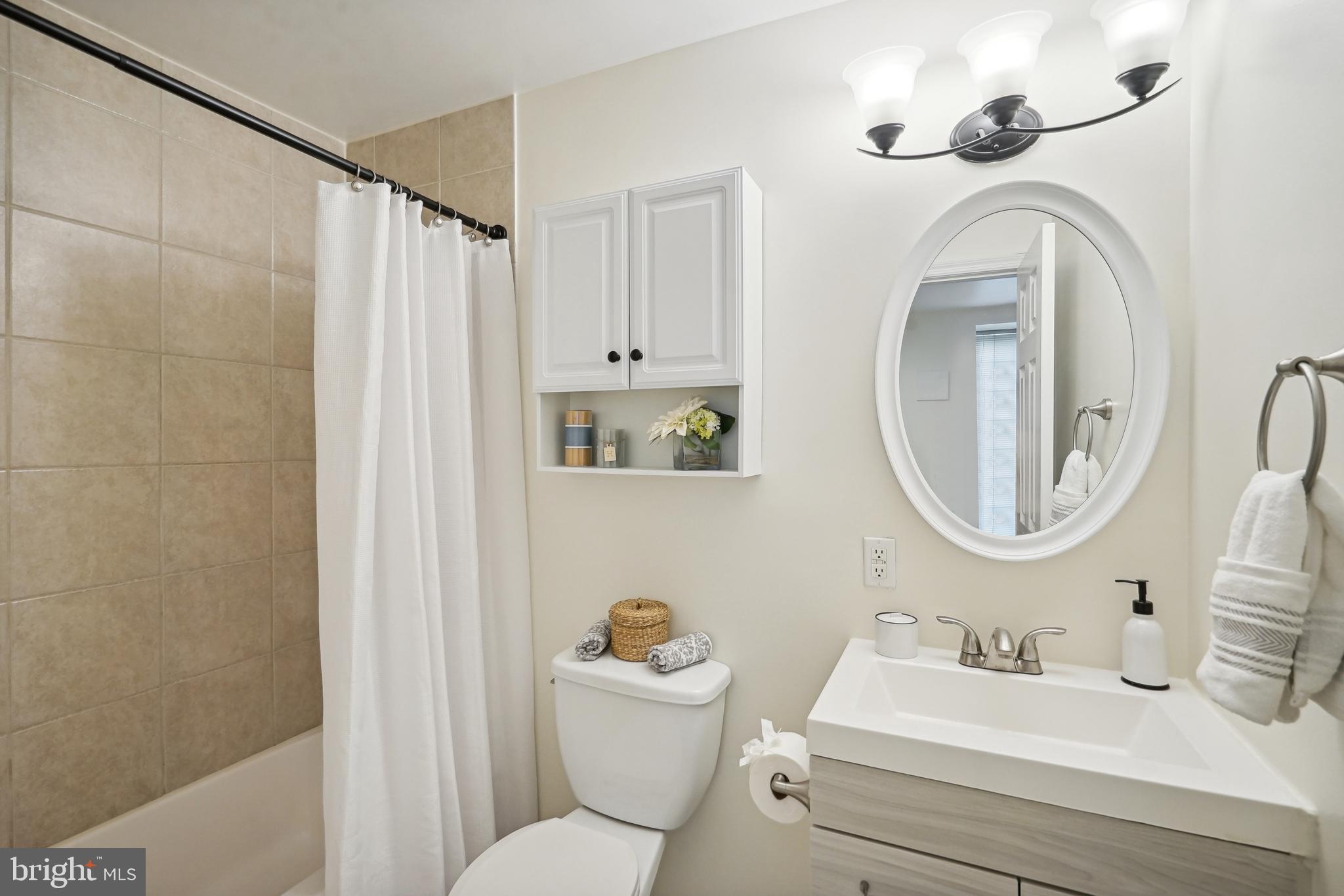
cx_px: 672
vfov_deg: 73.7
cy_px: 448
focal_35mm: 16
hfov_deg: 96.7
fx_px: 597
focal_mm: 16
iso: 640
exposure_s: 1/15
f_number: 9
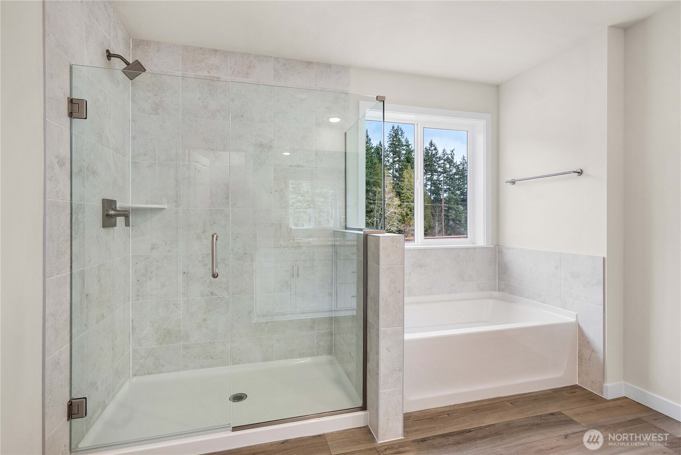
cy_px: 228
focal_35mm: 16
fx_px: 303
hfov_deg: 96.7
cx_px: 340
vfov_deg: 73.8
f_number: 7.1
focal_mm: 16
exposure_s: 1/60
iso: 80
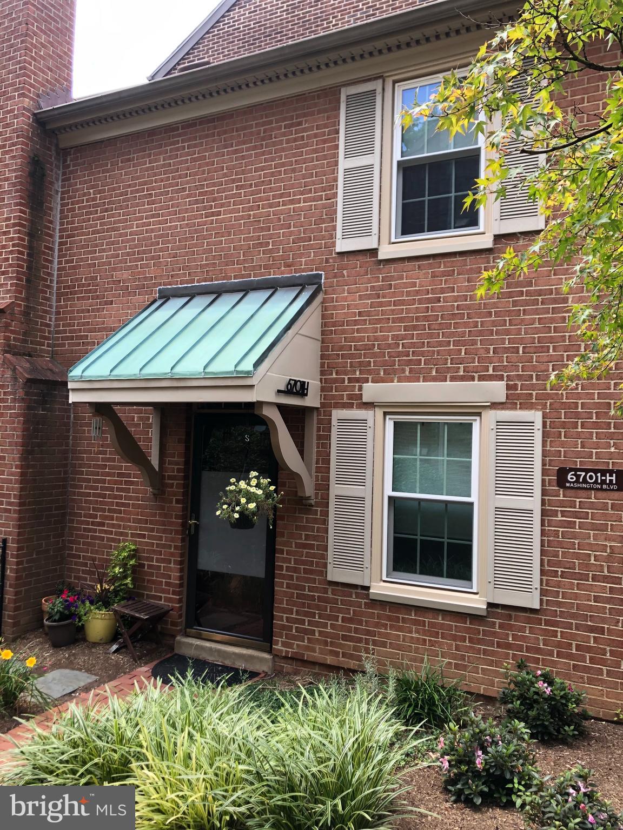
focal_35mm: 28
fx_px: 672
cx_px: 312
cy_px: 415
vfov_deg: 63.4
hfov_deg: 49.7
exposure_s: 1/345
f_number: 1.8
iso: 20
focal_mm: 4
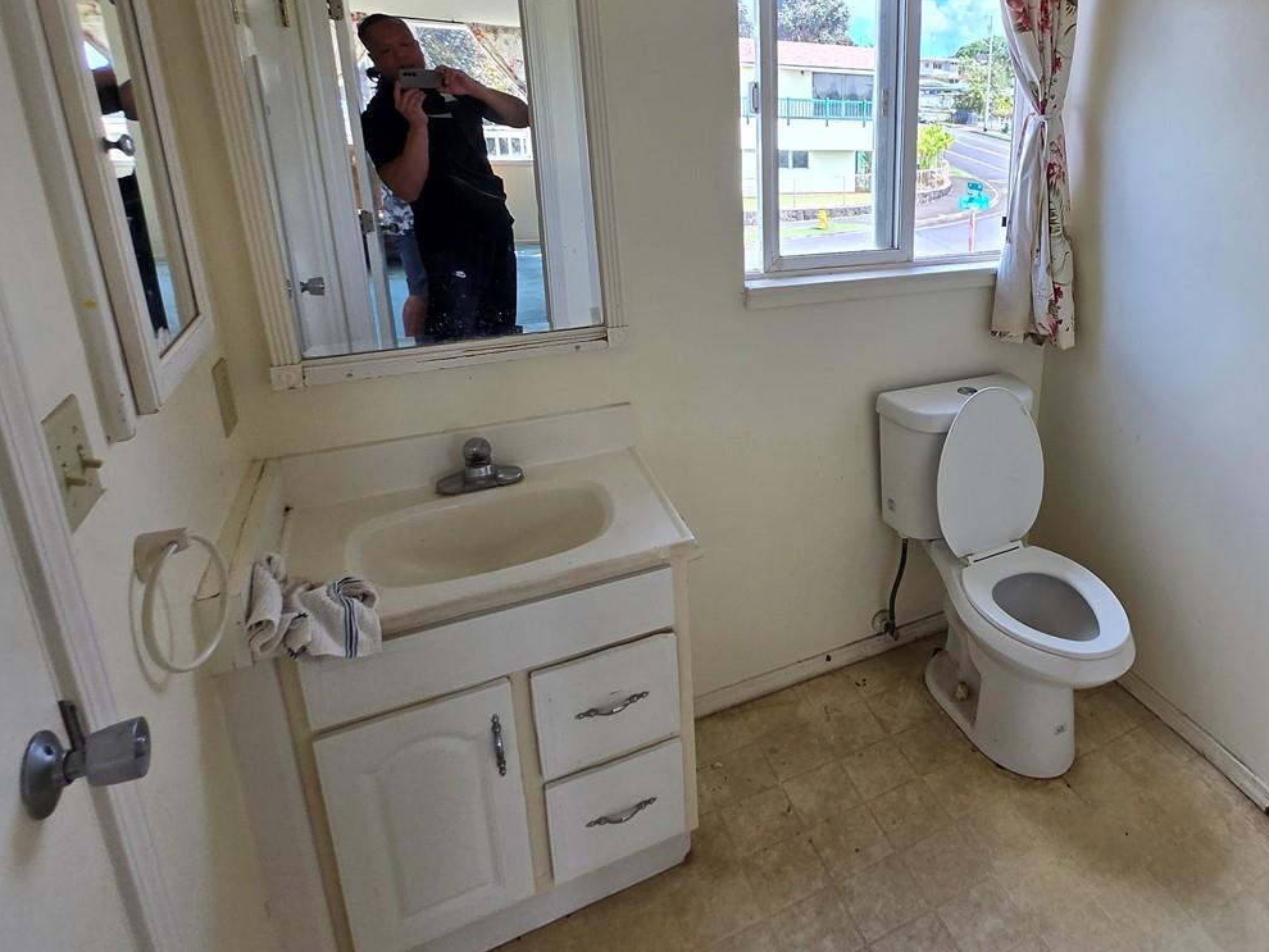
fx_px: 770
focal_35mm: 21
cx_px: 937
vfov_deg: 62.2
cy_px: 333
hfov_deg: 73.9
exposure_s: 1/120
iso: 40
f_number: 2.2
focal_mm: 1.7
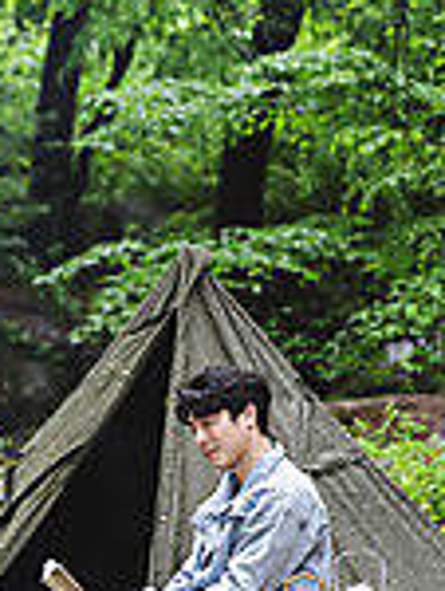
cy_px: 162
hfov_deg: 6.8
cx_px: 124
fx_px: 3726
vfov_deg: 9.1
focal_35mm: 218
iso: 800
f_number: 2.5
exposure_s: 1/200
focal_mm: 85
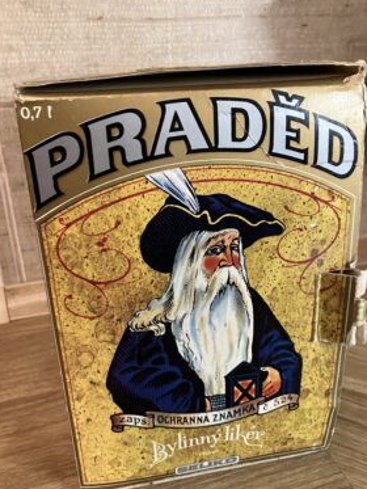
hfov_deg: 46.8
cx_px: 181
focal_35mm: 30
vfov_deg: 59.9
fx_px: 424
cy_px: 246
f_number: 1.8
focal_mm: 3.99
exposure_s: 1/33
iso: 400
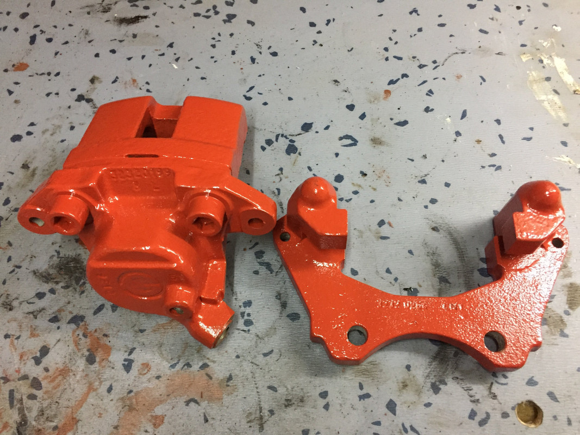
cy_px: 218
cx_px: 290
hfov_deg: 61.7
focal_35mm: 29
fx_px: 486
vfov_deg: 48.2
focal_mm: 4.15
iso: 250
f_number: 2.2
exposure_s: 1/25
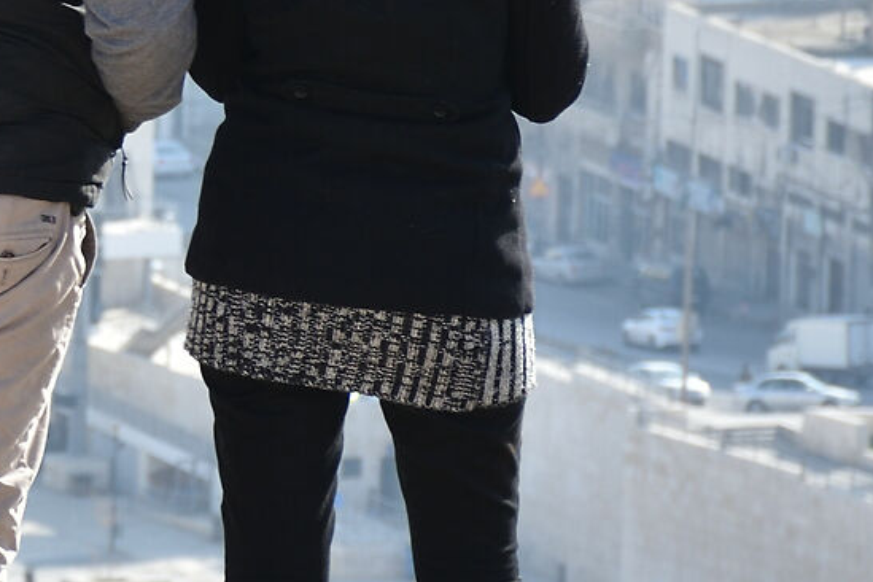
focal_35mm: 590
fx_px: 14306
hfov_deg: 3.5
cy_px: 62
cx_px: -622
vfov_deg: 2.3
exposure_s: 1/160
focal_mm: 90
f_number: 9
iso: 100
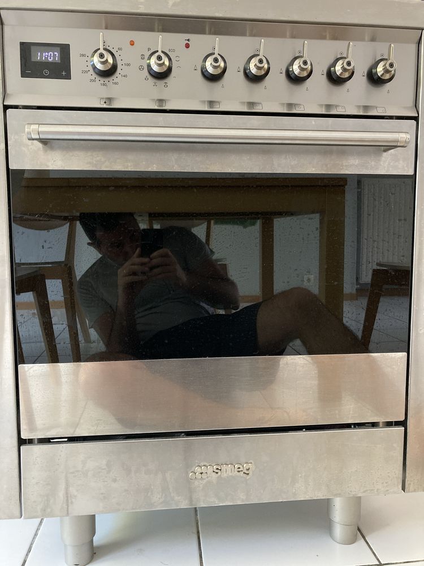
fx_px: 457
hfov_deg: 49.7
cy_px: 283
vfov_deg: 63.4
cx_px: 212
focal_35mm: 28
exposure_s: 1/60
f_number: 1.8
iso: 320
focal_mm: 3.99
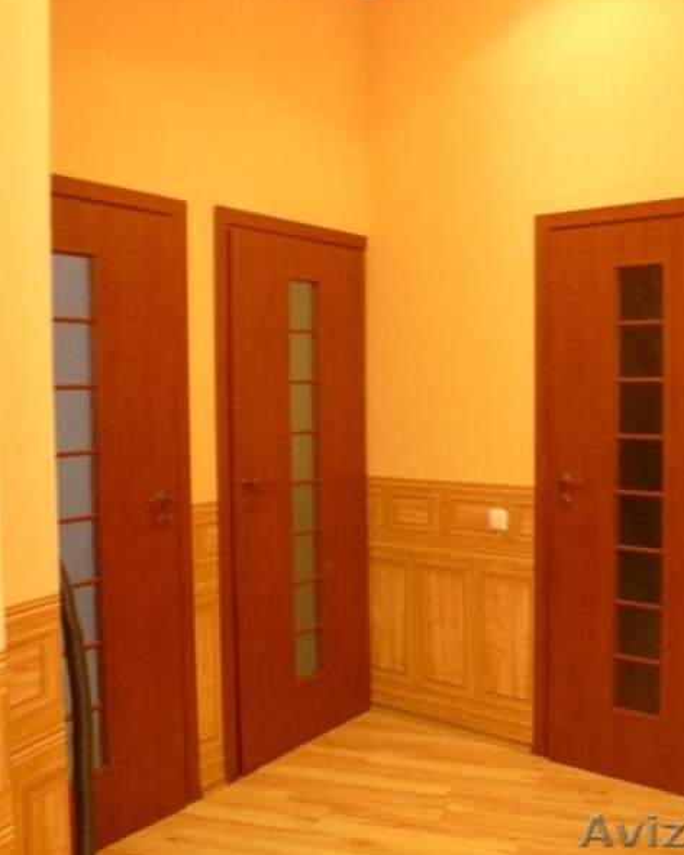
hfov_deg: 39.8
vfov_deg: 49.1
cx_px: 438
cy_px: 425
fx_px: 936
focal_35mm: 37
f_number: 2.8
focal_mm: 5
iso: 320
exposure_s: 1/8
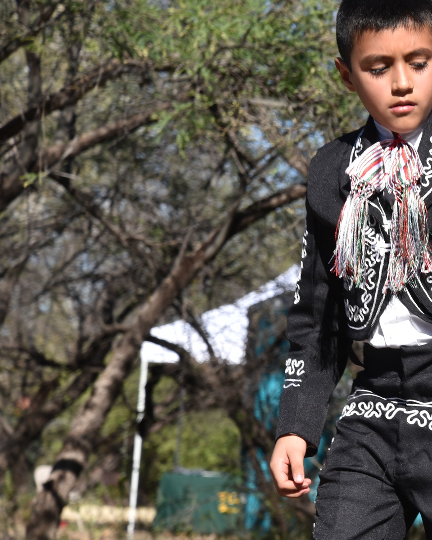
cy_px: 248
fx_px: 3196
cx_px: 632
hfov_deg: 7.6
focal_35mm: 200
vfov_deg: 9.7
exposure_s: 1/250
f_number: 8
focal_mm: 85
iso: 100
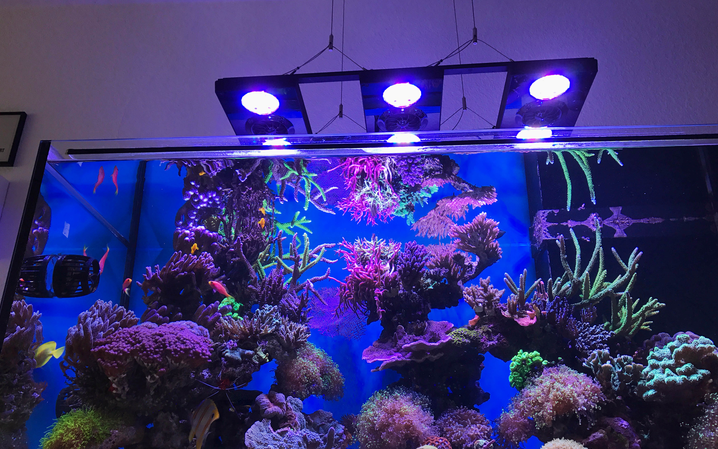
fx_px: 587
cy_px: 256
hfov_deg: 62.9
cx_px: 358
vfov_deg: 41.7
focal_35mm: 30
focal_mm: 3.99
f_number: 1.8
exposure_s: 1/186
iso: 20
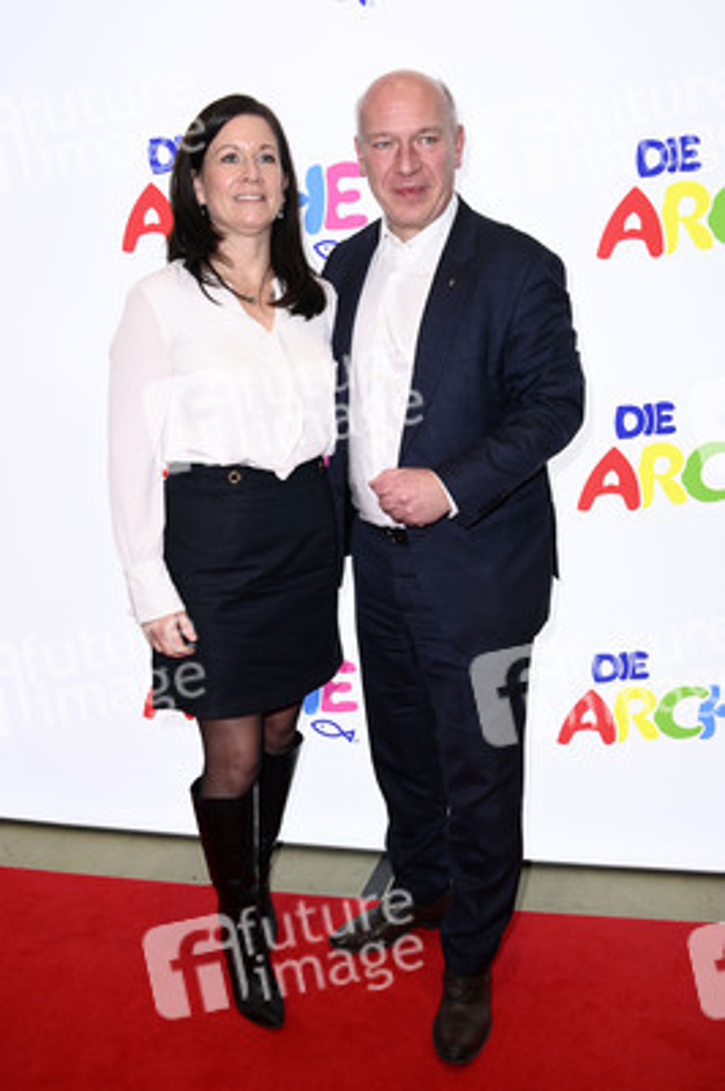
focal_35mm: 32
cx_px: 362
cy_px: 546
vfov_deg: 58.8
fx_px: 968
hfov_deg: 41.0
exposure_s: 1/200
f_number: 6.3
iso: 1000
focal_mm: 32
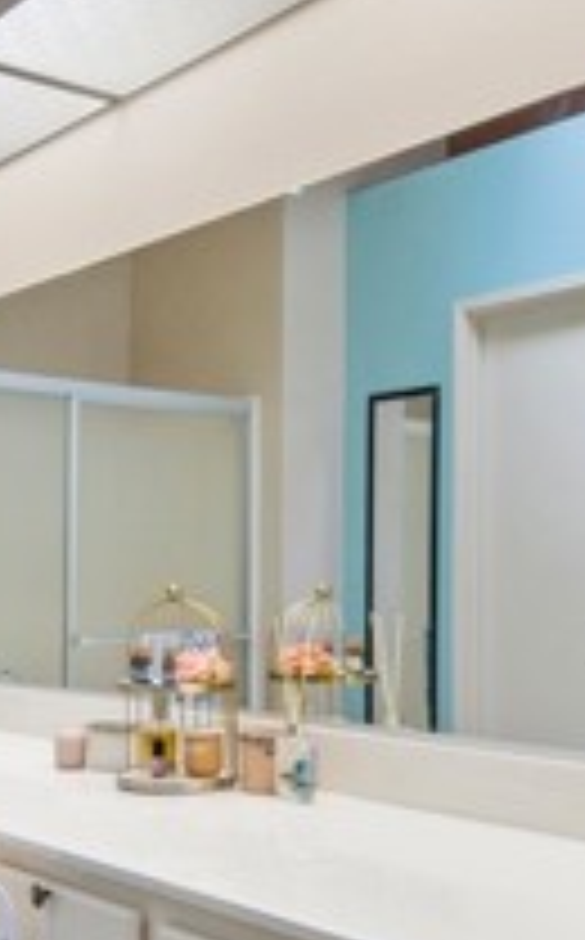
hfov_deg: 25.7
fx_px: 1280
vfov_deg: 40.2
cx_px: 225
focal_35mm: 50
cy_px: 569
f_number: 9
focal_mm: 16
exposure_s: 1/10
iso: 64
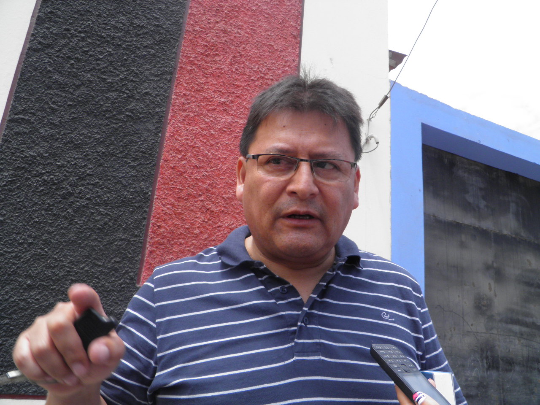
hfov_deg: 63.4
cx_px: 270
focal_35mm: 28
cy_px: 202
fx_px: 437
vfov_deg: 49.7
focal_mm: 4.9
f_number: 5.7
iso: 100
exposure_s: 1/250
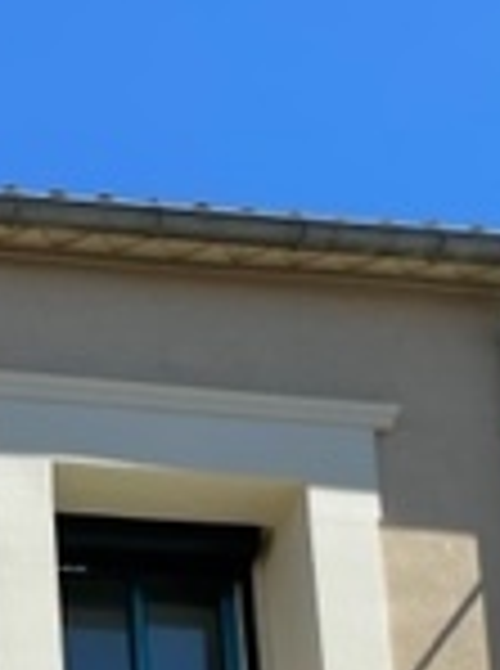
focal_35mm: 112
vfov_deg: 14.9
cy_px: 1282
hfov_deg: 12.4
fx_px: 2166
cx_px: -311
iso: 32
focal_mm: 4.2
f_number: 1.6
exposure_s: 1/3861
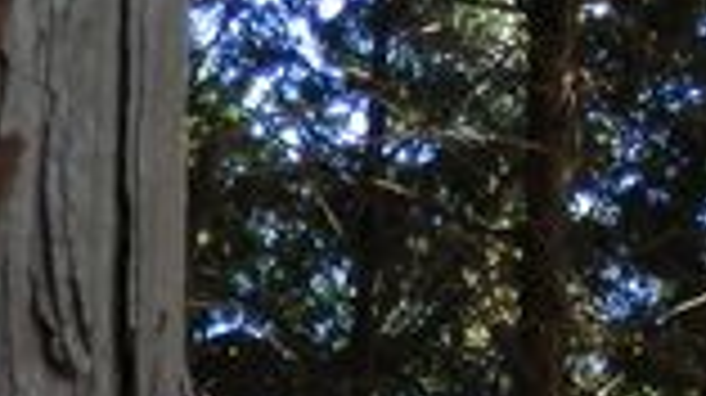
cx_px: 297
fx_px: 2600
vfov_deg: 7.7
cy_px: 1148
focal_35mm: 139
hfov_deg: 15.5
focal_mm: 4.5
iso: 80
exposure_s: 1/40
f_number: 3
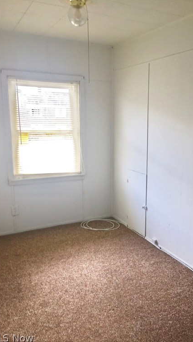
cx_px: 117
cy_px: 172
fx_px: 291
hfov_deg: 36.6
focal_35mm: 32
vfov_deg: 61.0
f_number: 2.2
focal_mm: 4.15
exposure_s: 1/60
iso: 32
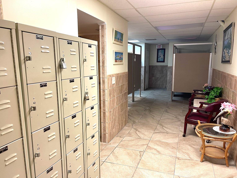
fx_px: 178
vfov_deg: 53.1
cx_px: 121
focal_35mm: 26
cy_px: 91
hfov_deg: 67.3
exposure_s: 1/60
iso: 125
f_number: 1.6
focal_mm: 5.1
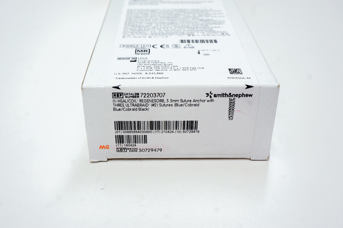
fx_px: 385
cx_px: 172
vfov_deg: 32.9
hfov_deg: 48.0
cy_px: 114
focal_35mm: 40
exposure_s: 1/60
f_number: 10
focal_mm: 27
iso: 400
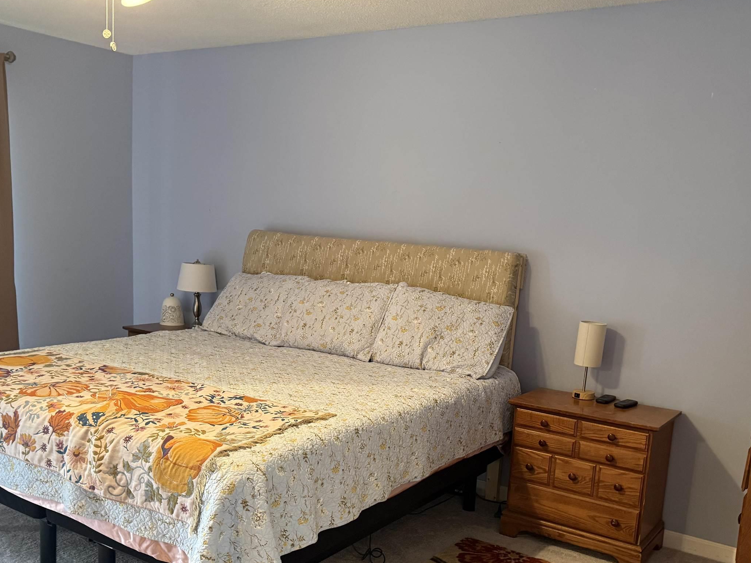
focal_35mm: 36
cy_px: 353
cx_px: 362
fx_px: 781
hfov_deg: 51.3
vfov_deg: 39.4
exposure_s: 1/60
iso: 400
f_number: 1.78
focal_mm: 6.76
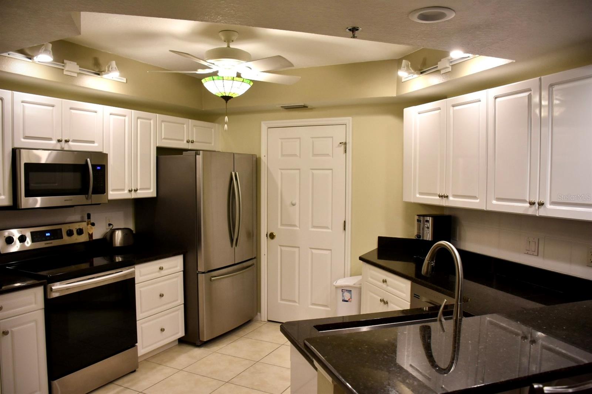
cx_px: 296
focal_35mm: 27
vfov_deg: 47.9
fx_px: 444
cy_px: 197
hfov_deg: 67.4
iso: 800
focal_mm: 18
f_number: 4.5
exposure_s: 1/80
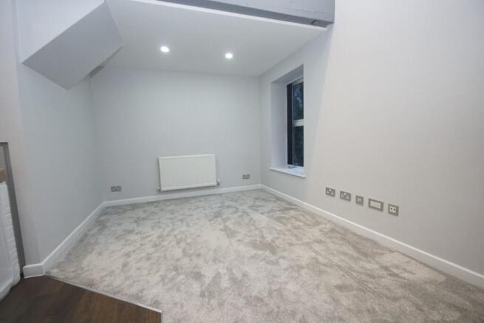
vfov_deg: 77.4
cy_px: 162
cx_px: 242
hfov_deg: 100.4
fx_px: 202
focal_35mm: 15
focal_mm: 10
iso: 2500
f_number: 4
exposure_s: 1/160
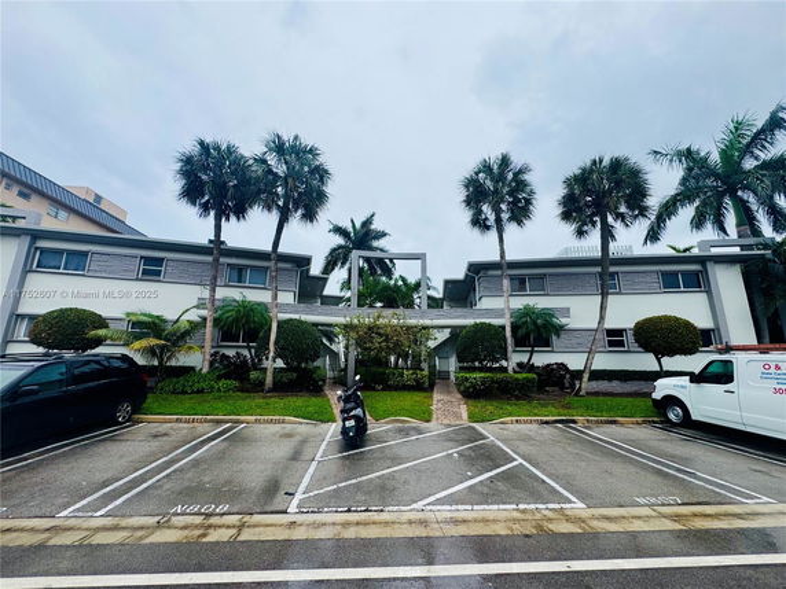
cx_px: 393
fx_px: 318
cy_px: 294
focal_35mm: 14
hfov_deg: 102.1
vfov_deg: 85.7
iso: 40
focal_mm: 2.22
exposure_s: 1/720
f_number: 2.2
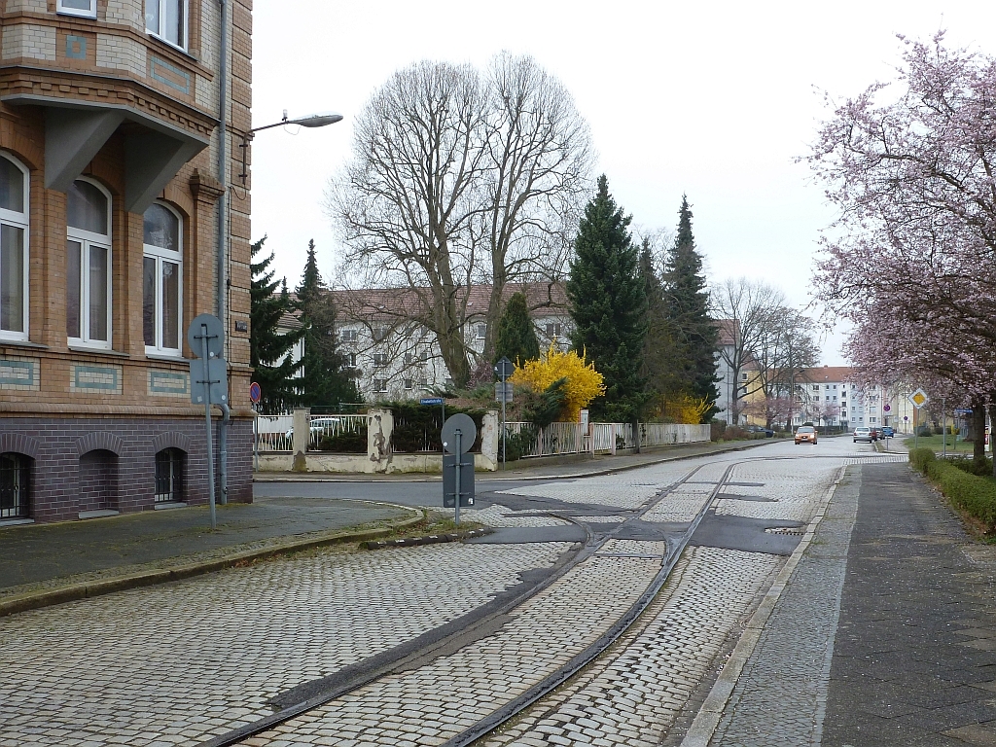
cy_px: 374
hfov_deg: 55.4
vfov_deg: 42.9
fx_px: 950
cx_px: 498
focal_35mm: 33
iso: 100
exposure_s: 1/160
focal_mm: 5.9
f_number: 4
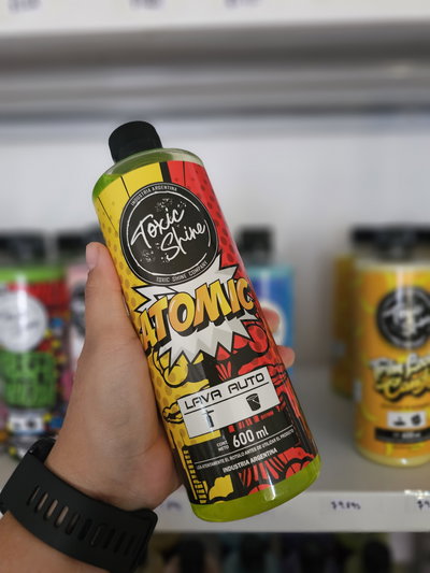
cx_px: 215
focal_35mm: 23
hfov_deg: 58.9
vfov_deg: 73.9
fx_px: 381
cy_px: 286
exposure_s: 1/33.3
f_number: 1.7
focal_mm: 6.3
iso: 640
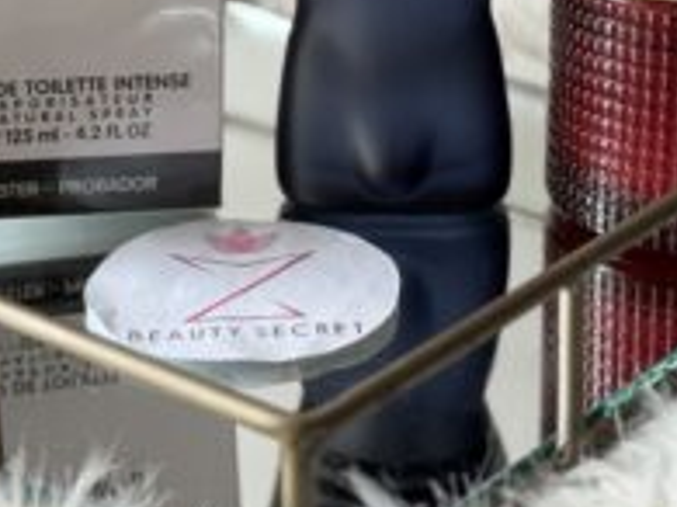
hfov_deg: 17.7
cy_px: 31
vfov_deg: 13.2
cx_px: 246
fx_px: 2170
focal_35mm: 111
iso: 100
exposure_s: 1/95
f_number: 1.78
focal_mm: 6.76
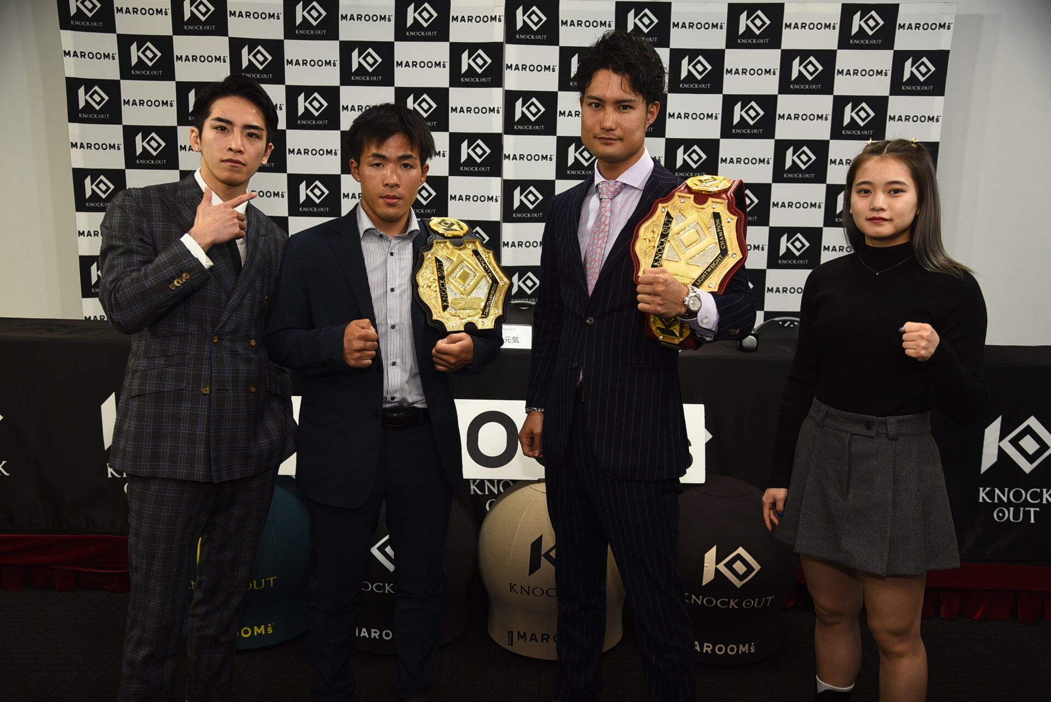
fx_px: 935
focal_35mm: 32
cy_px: 351
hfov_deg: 58.7
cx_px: 526
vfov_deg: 41.2
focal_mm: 32
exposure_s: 1/200
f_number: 4
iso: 250
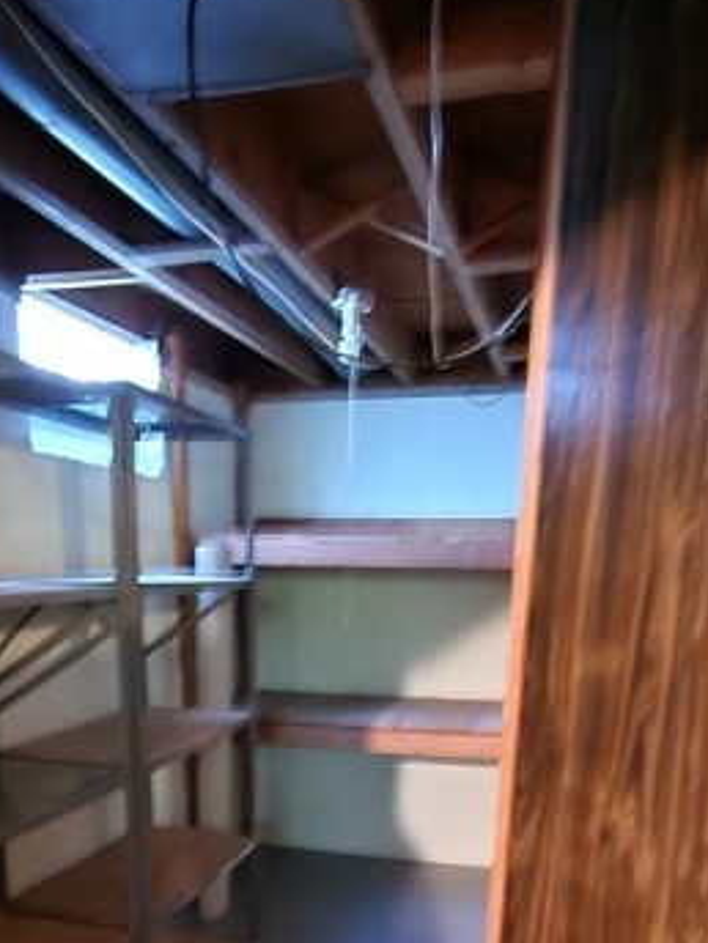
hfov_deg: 48.2
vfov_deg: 55.1
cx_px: 327
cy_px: 814
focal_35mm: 29
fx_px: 791
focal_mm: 2.2
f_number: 2.2
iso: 800
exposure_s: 1/4
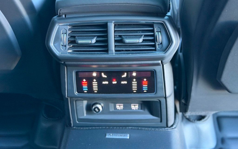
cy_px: 82
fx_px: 331
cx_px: 119
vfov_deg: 25.3
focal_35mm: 51
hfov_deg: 39.6
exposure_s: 1/29
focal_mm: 6.76
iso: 800
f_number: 1.78
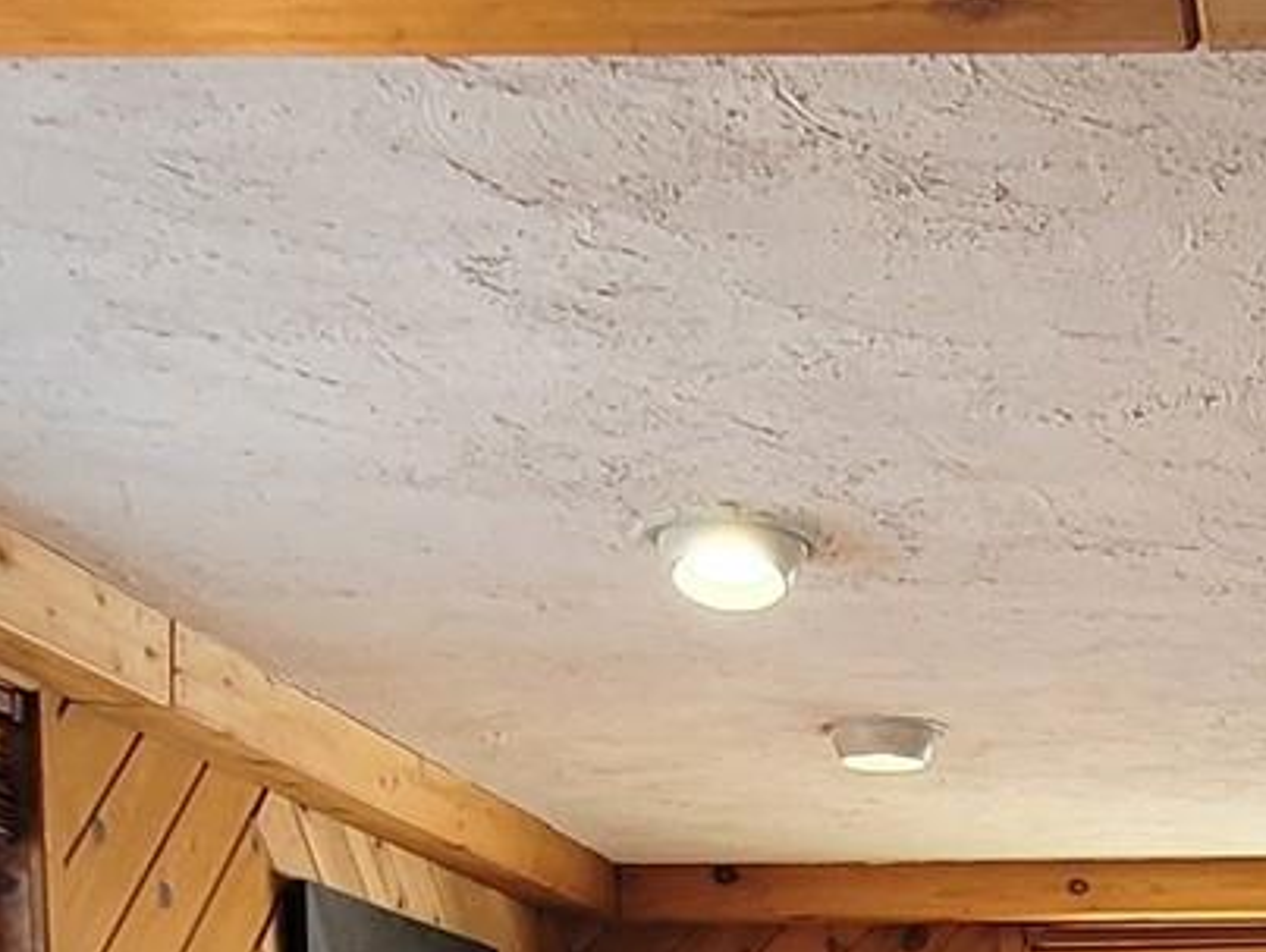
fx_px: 2416
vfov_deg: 19.7
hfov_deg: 27.5
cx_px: 1301
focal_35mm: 66
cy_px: 1386
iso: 64
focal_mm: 1.74
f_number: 2.2
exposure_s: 1/60
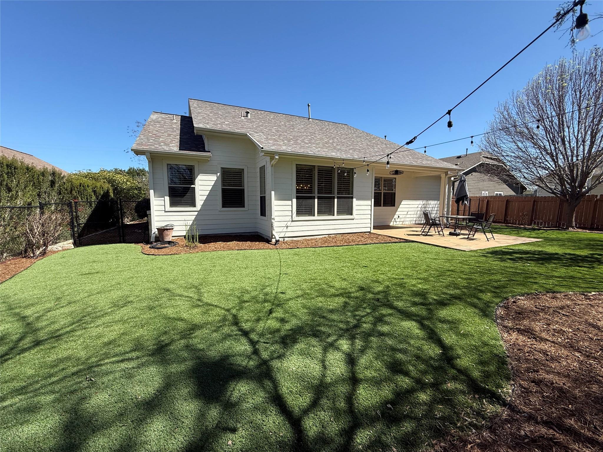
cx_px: 302
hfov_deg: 102.1
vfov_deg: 85.7
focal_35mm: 14
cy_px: 226
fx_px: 244
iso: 50
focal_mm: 2.22
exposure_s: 1/1613
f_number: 2.2
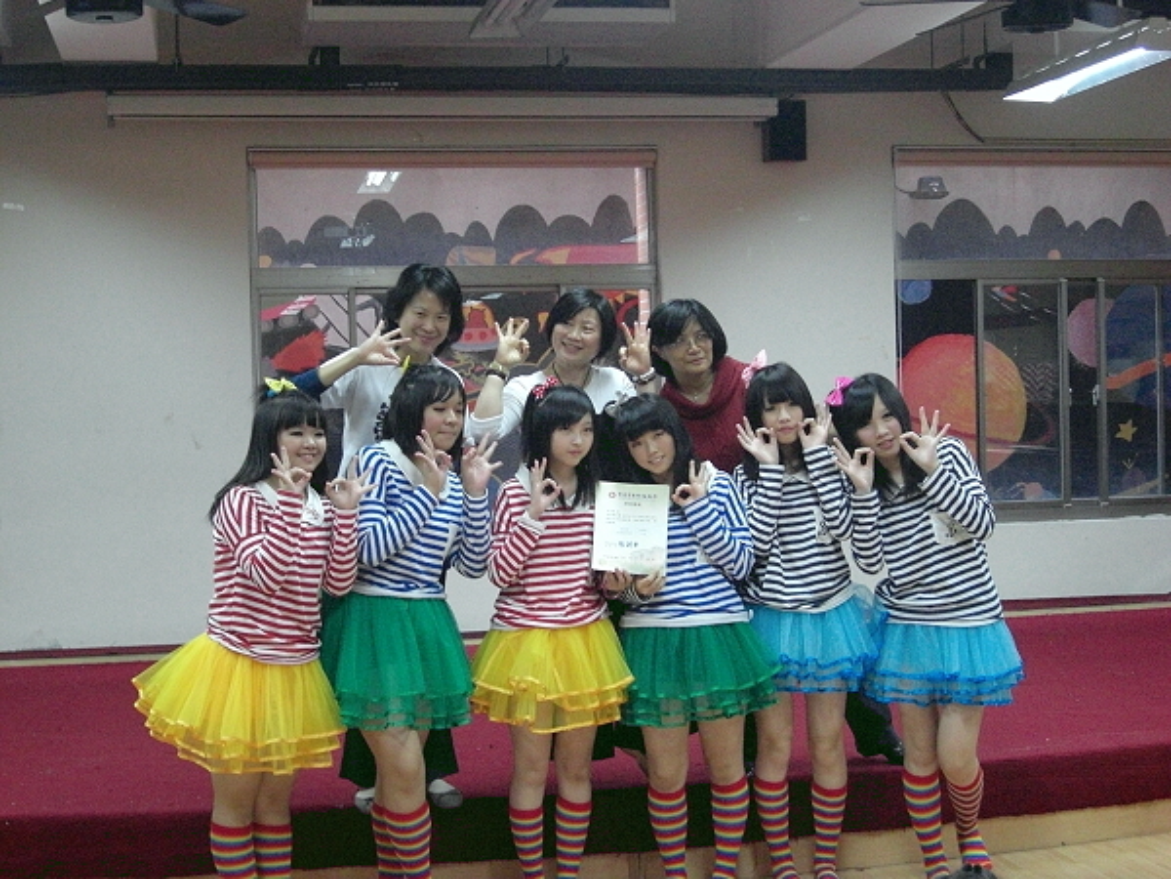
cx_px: 586
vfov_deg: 25.7
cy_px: 440
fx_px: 1928
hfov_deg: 33.8
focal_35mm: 57
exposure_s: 1/60
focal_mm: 11.8
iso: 800
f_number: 3.6
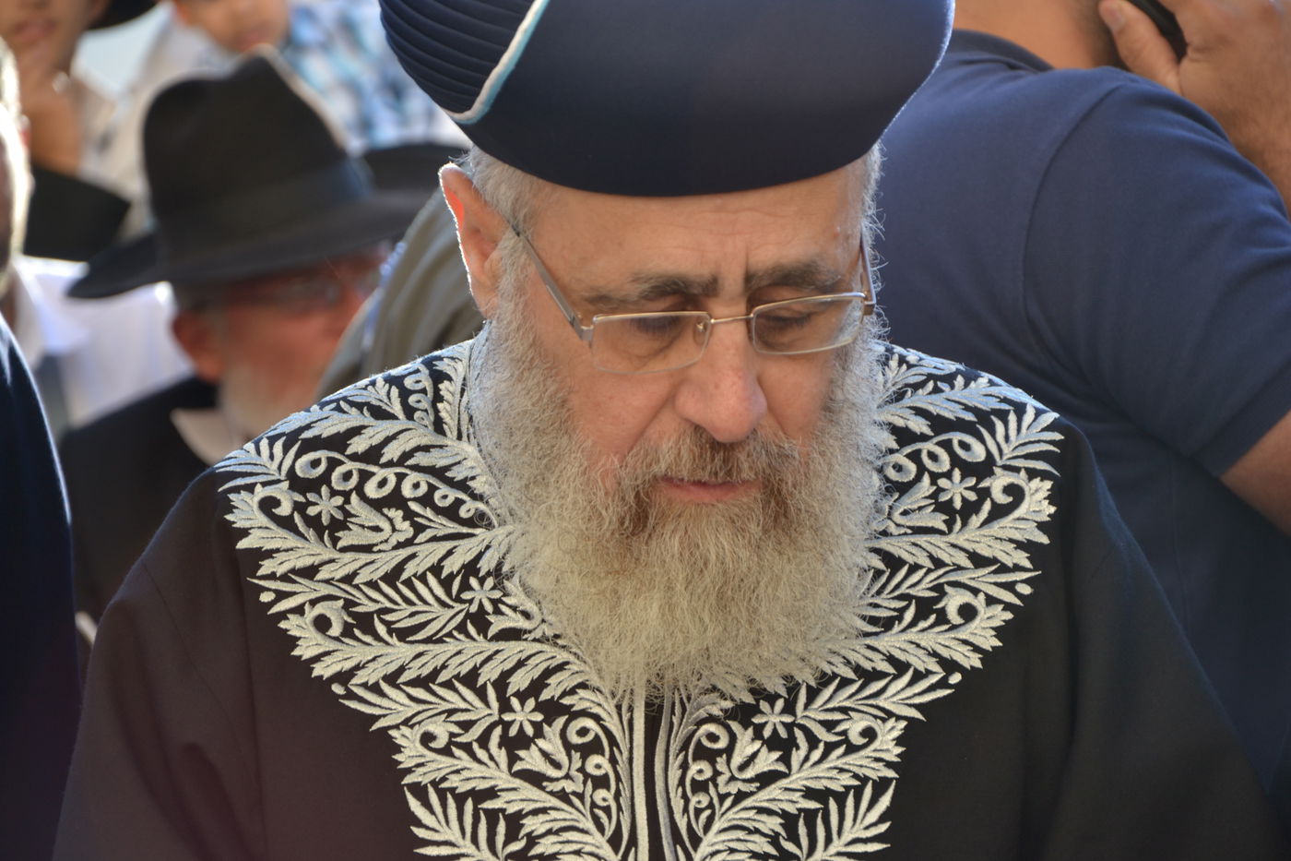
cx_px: 646
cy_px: 430
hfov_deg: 13.0
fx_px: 5647
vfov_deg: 8.7
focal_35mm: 158
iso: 140
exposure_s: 1/125
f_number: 5.6
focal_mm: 105
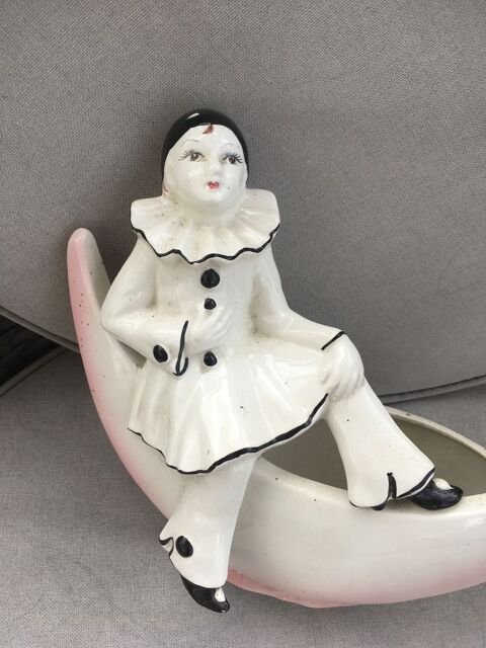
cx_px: 243
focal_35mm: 29
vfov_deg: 61.7
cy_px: 324
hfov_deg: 48.2
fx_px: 543
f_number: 2.2
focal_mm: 4.15
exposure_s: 1/356
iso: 25
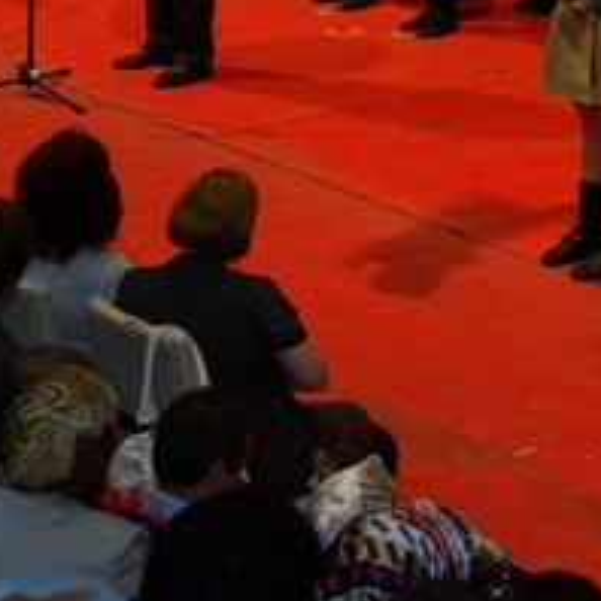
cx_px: 756
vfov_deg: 8.9
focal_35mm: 191
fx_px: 3756
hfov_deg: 9.0
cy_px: -323
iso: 400
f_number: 4
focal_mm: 29
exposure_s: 1/15
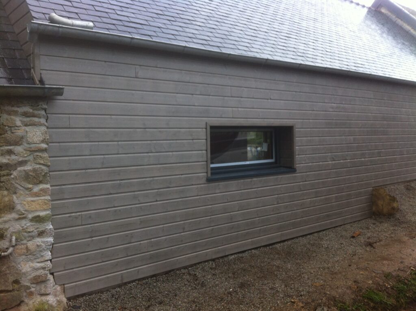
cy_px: 156
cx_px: 208
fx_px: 420
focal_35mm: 35
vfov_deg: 40.6
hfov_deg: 52.7
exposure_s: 1/60
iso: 80
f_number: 2.8
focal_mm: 3.85
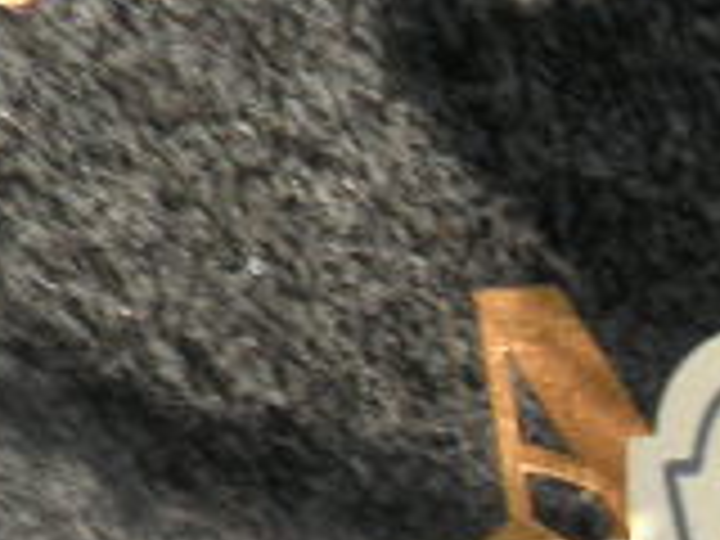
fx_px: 1997
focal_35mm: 96
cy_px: 1030
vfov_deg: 13.5
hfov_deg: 17.3
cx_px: 1228
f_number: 8.3
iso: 64
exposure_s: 1/100
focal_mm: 4.3
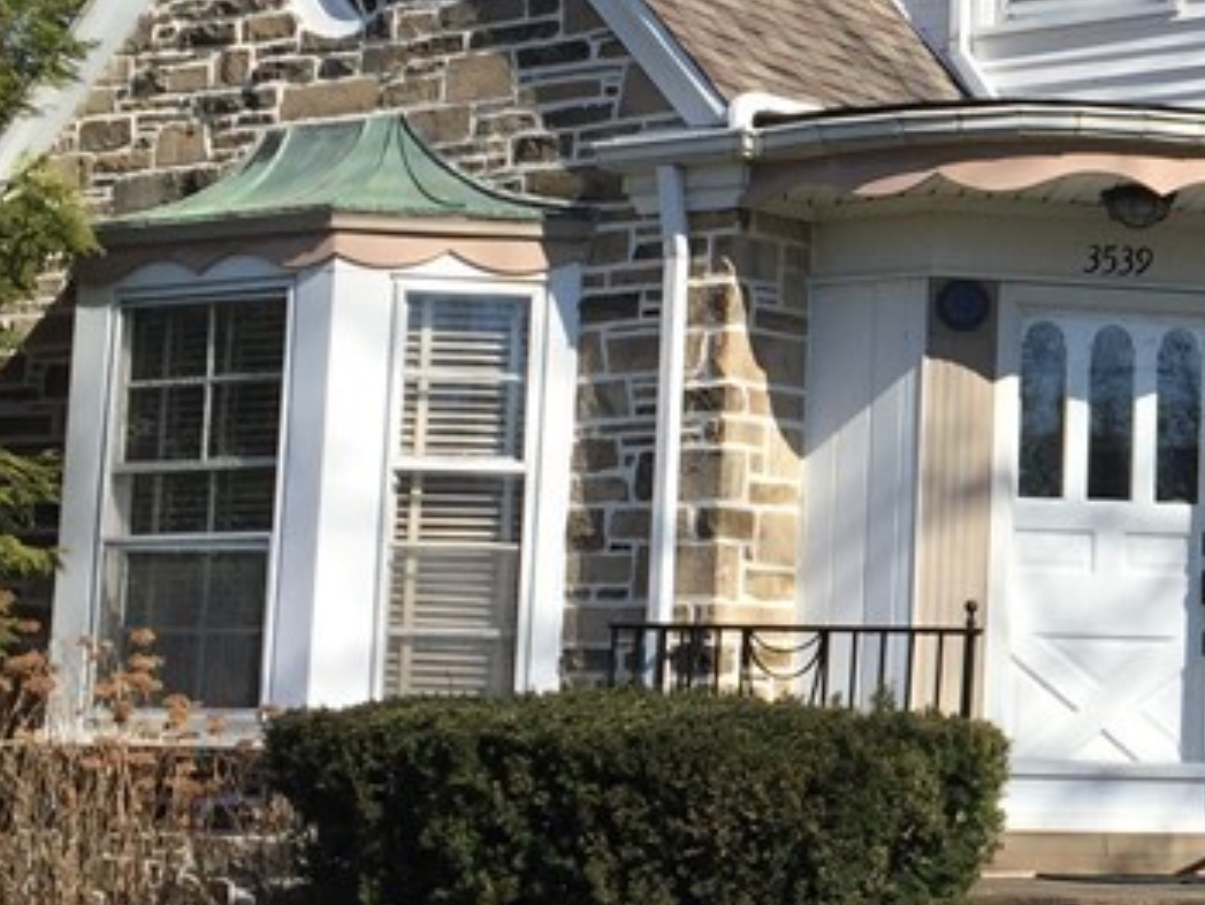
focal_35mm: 85
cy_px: 387
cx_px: 1402
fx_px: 2960
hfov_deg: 21.5
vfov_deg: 17.4
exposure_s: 1/1647
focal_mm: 4.15
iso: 32
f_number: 2.2
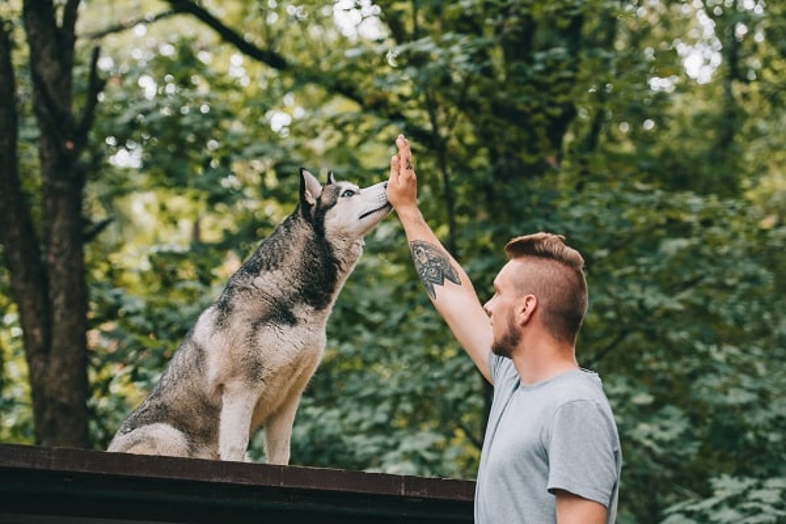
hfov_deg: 22.6
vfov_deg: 15.2
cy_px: 262
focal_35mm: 90
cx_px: 393
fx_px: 1965
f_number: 3.5
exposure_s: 1/160
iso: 500
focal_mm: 90
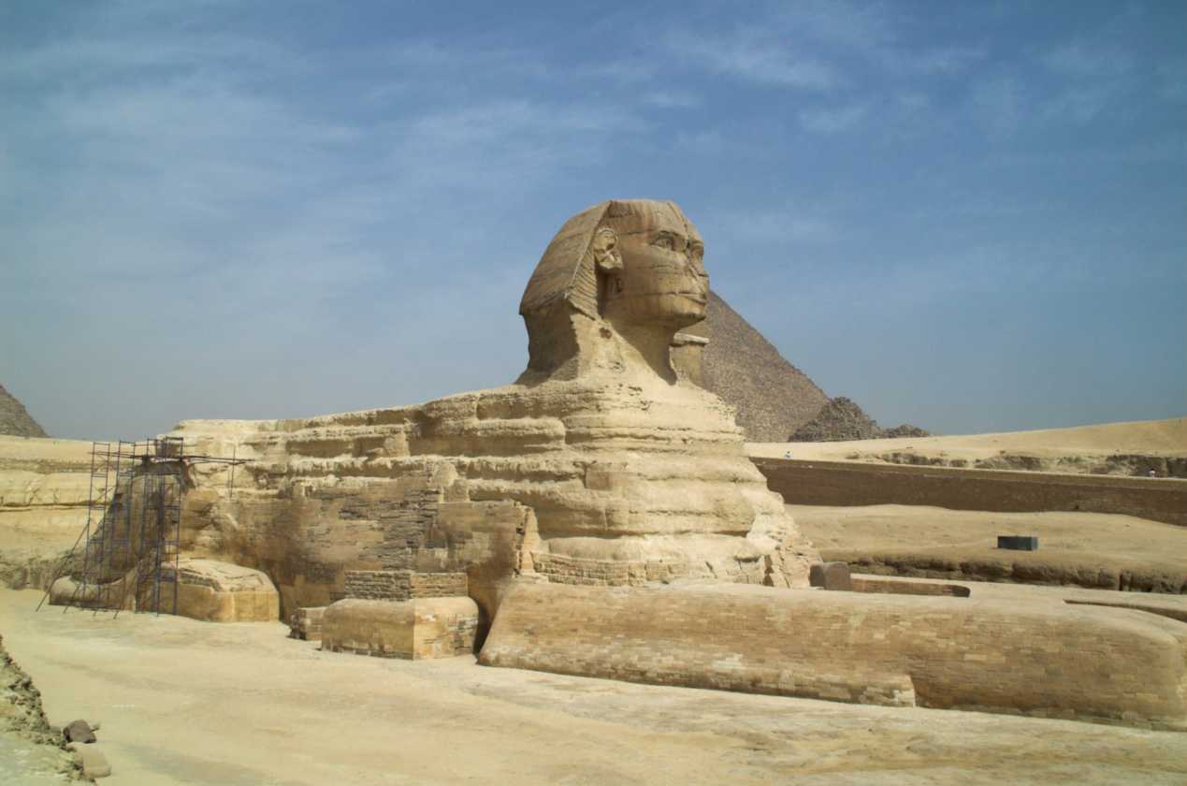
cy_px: 393
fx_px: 1086
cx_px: 594
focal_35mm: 33
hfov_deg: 57.3
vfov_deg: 39.8
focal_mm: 22
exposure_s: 1/750
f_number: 13
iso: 200
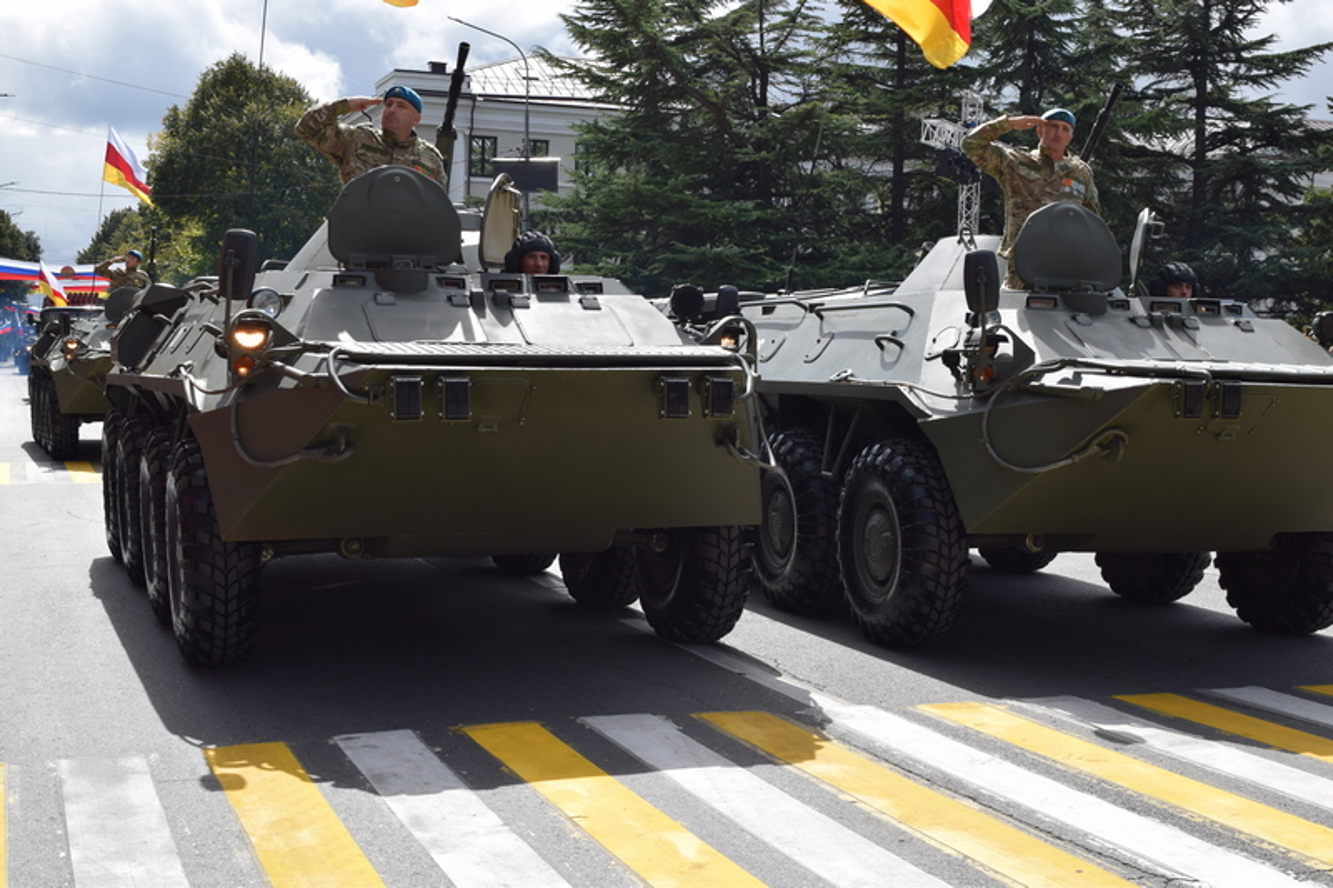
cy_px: 444
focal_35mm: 51
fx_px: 1888
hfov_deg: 38.9
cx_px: 666
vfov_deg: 26.5
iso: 200
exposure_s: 1/400
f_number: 10
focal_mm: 34
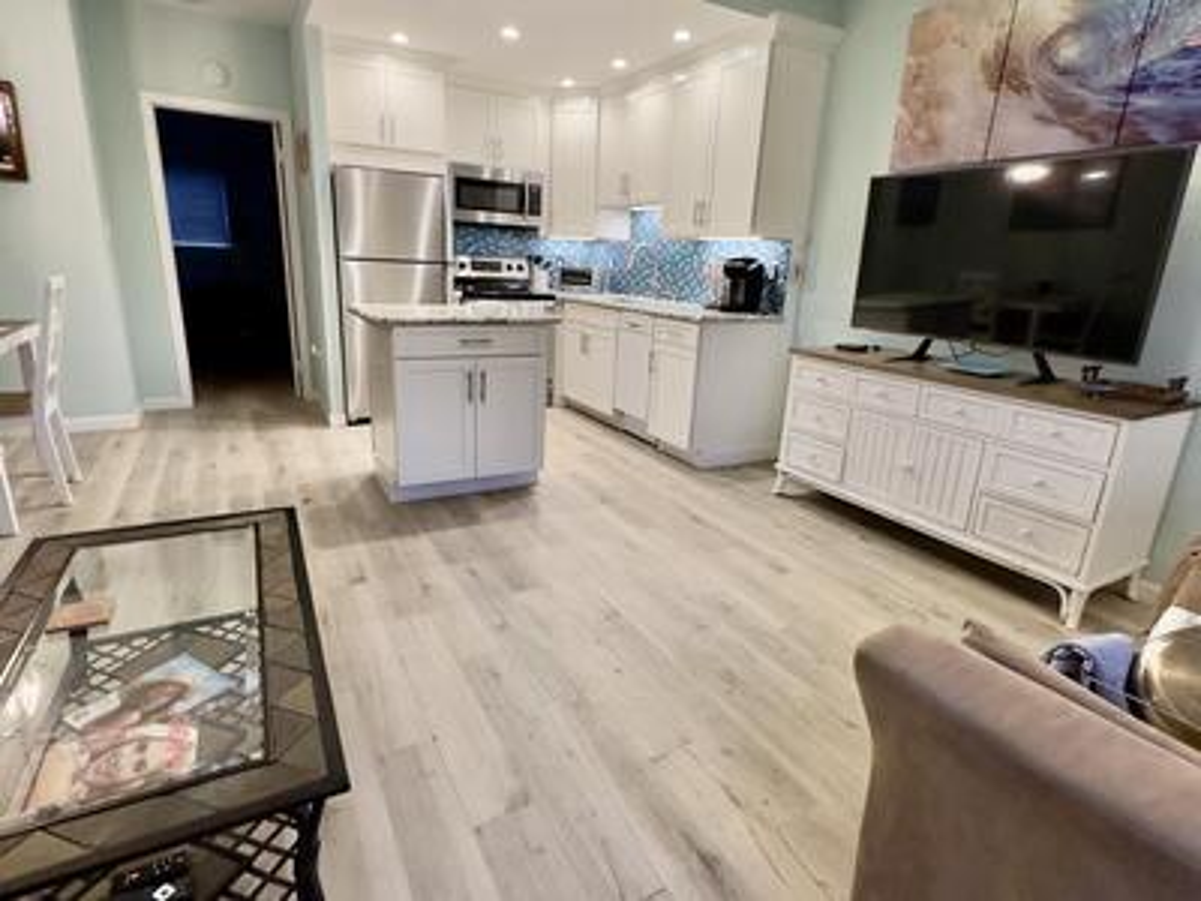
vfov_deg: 85.7
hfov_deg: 102.1
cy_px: 450
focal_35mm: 14
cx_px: 600
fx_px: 486
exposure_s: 1/120
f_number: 2.2
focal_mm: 2.22
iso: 200
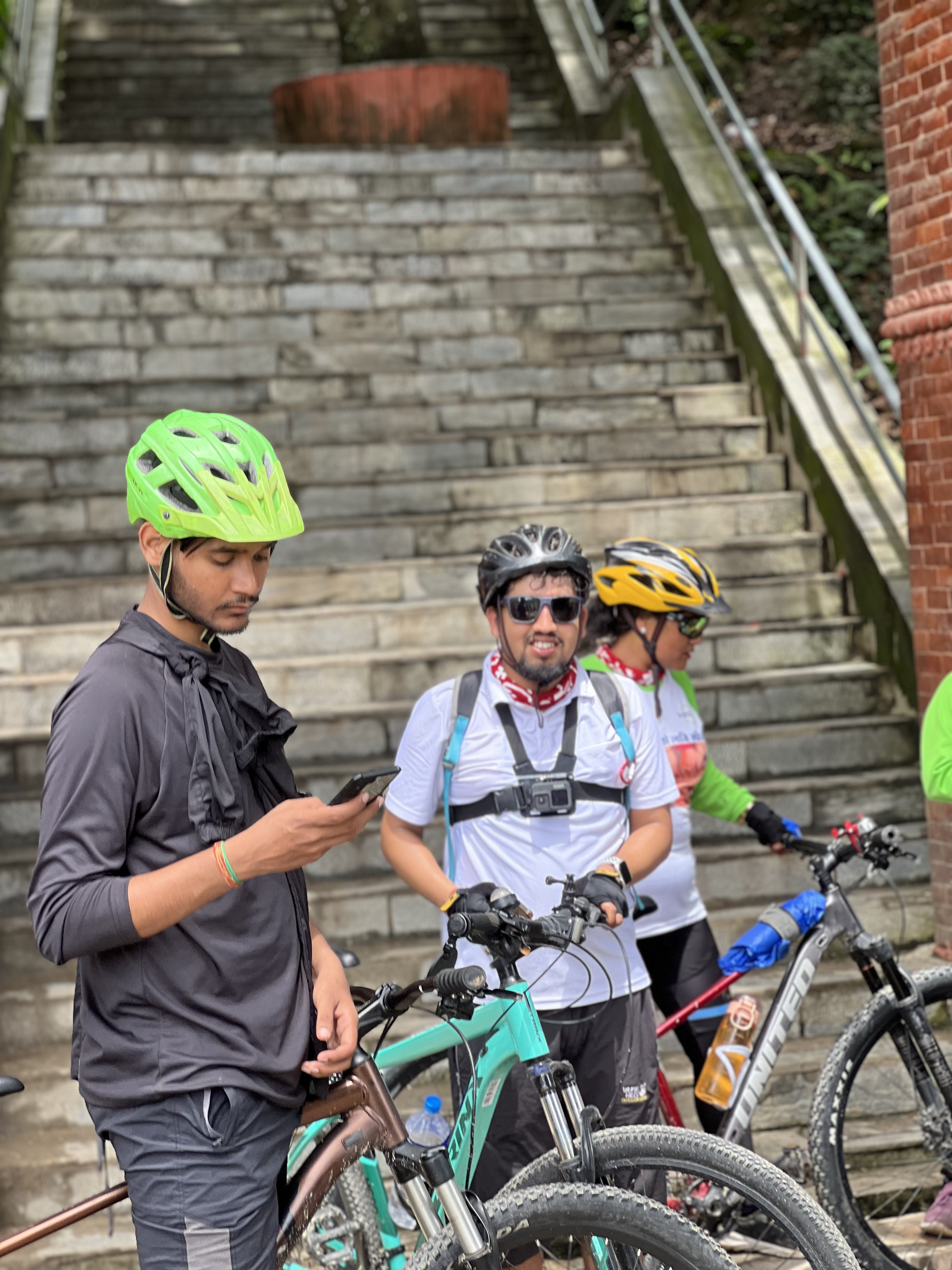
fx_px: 2824
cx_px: 476
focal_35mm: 77
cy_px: 635
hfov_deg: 19.1
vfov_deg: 25.3
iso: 40
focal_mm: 9
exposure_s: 1/124
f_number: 2.8
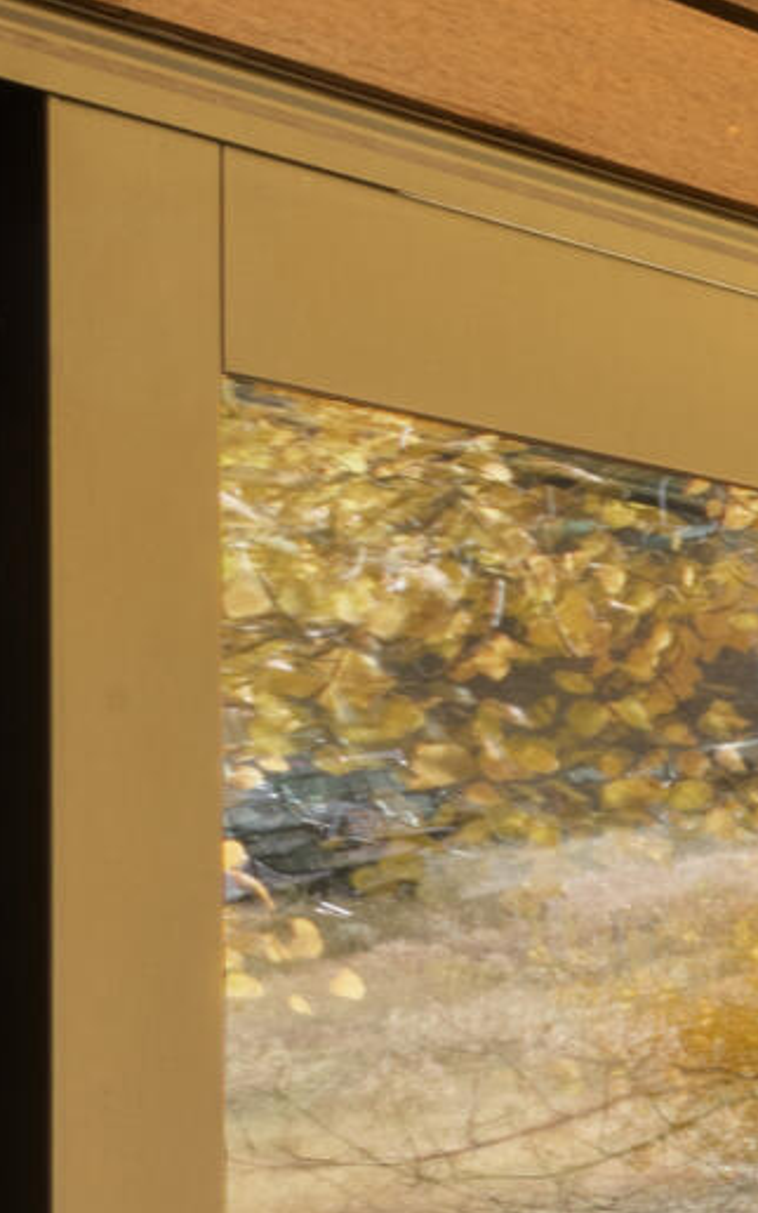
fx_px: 3337
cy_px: 773
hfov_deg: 7.4
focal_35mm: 101
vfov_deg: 20.5
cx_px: 3277
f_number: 16
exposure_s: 1/1.67
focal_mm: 17
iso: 100
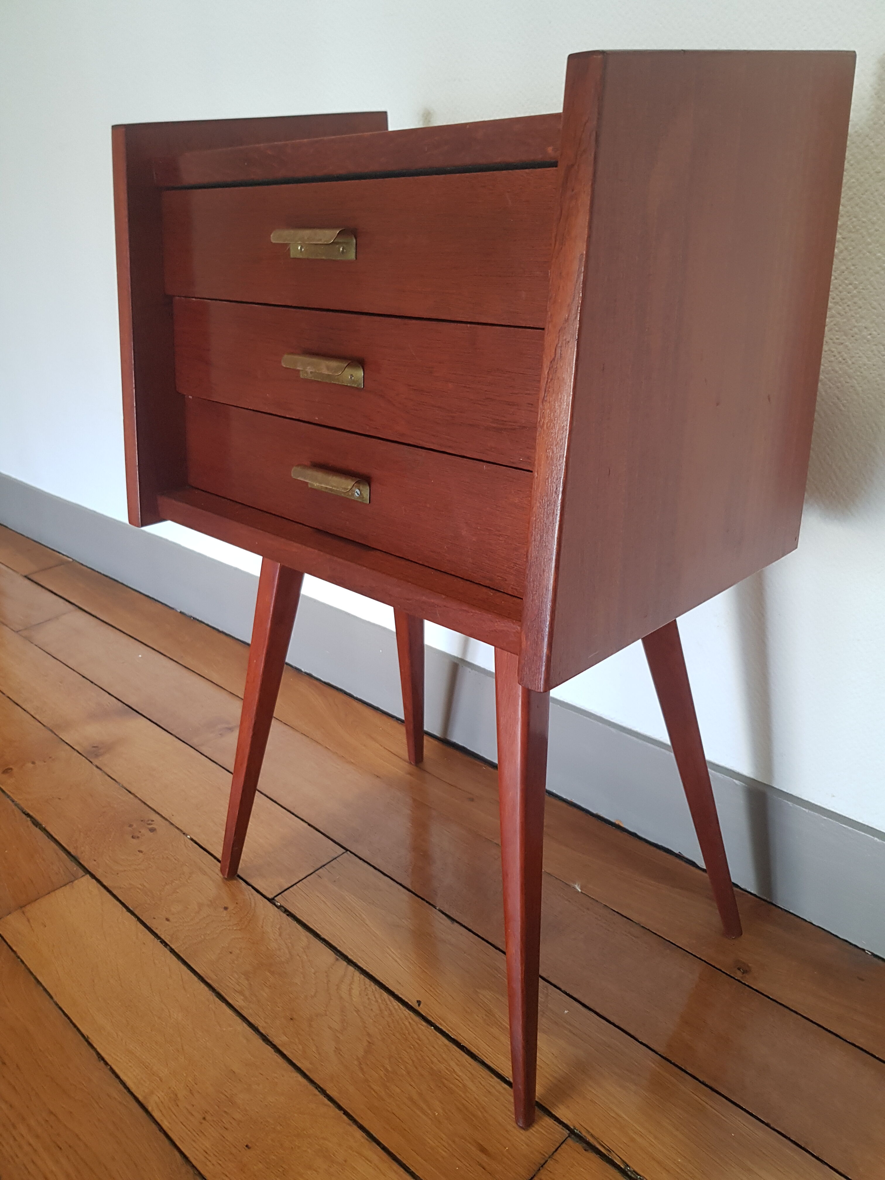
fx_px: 886
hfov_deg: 53.1
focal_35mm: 26
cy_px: 590
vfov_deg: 67.3
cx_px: 442
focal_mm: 4.2
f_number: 1.7
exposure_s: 1/33
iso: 160
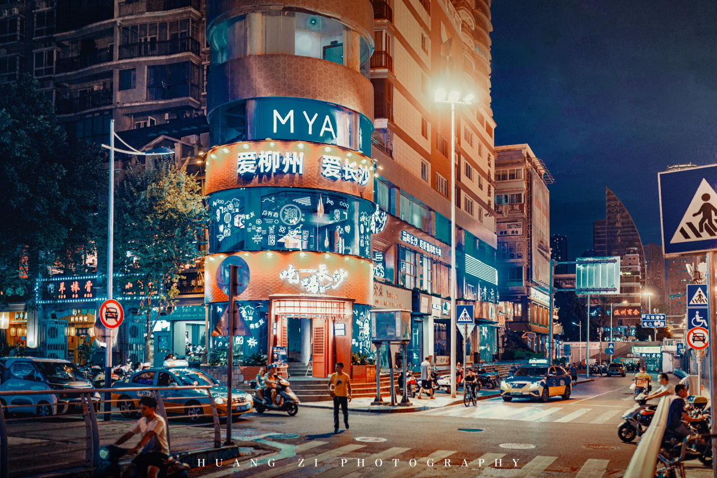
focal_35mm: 35
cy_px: 239
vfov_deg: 37.9
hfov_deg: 54.4
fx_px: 697
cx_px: 358
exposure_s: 1/100
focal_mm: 35
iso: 400
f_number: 2
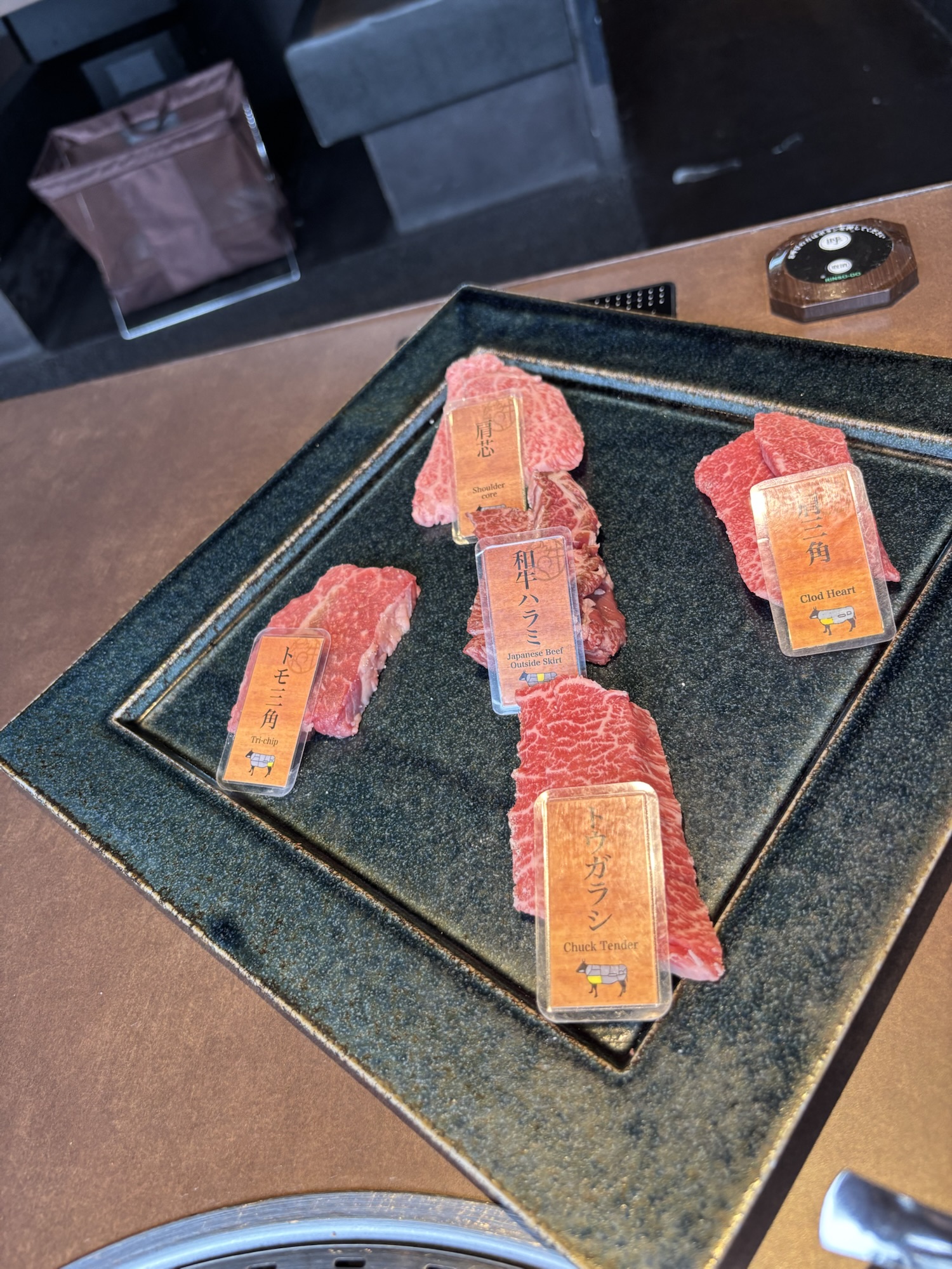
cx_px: 476
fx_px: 953
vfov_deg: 67.3
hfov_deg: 53.1
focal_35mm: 26
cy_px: 634
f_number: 1.6
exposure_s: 1/100
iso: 125
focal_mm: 5.96
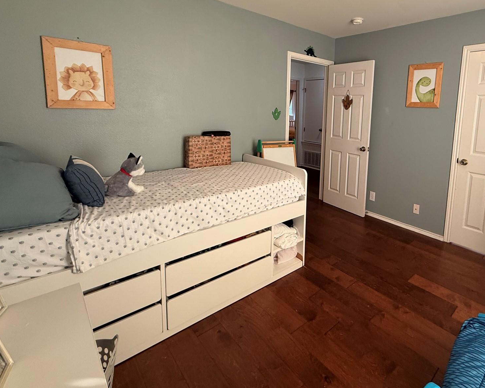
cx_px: 314
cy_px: 145
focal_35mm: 19
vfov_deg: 69.7
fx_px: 273
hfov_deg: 81.1
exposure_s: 1/120
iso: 250
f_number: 2.2
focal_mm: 2.22
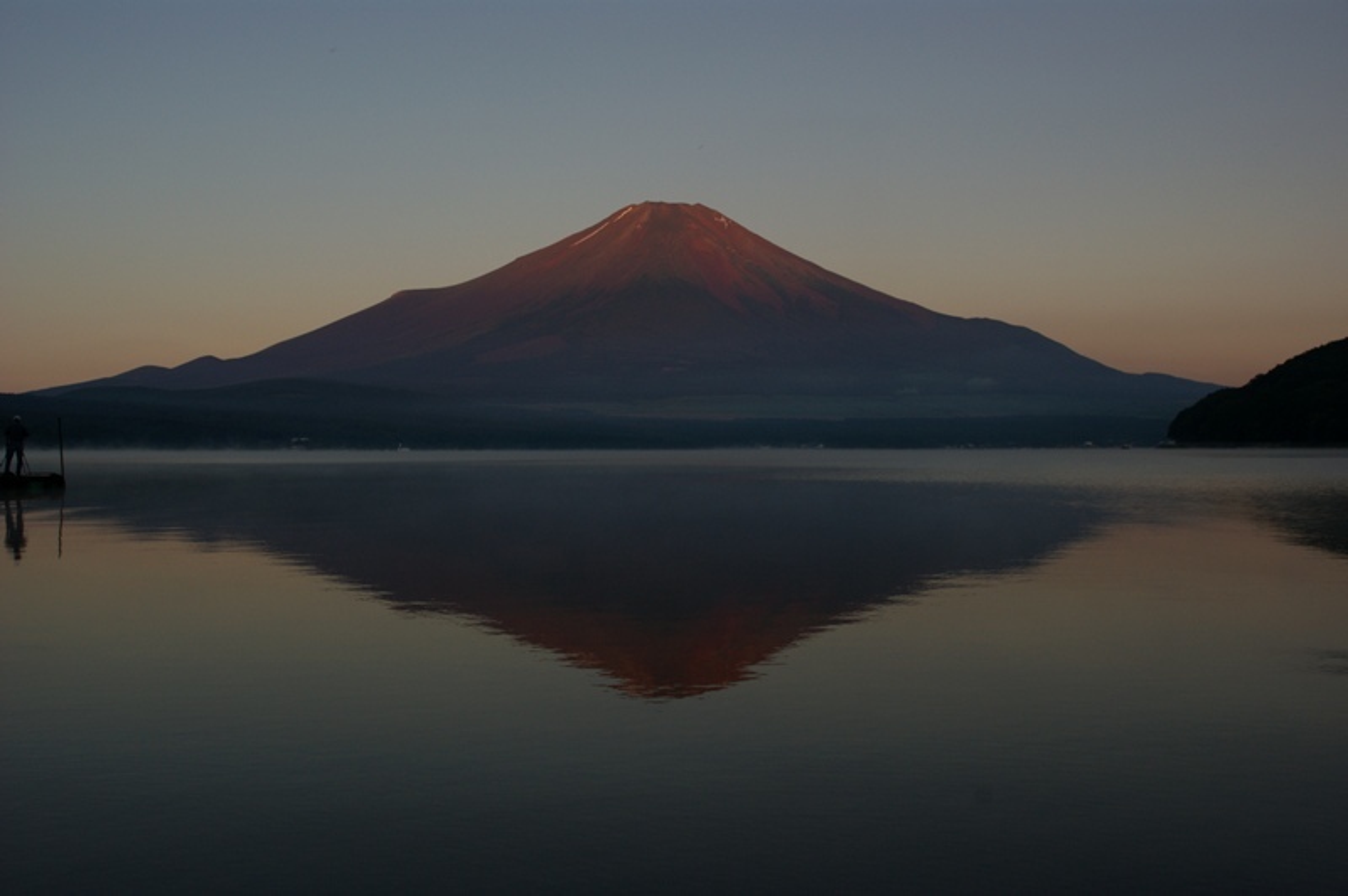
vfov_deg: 34.2
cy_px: 448
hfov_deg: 49.6
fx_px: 1459
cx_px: 674
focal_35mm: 39
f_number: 10
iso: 200
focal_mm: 26
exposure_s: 1/80
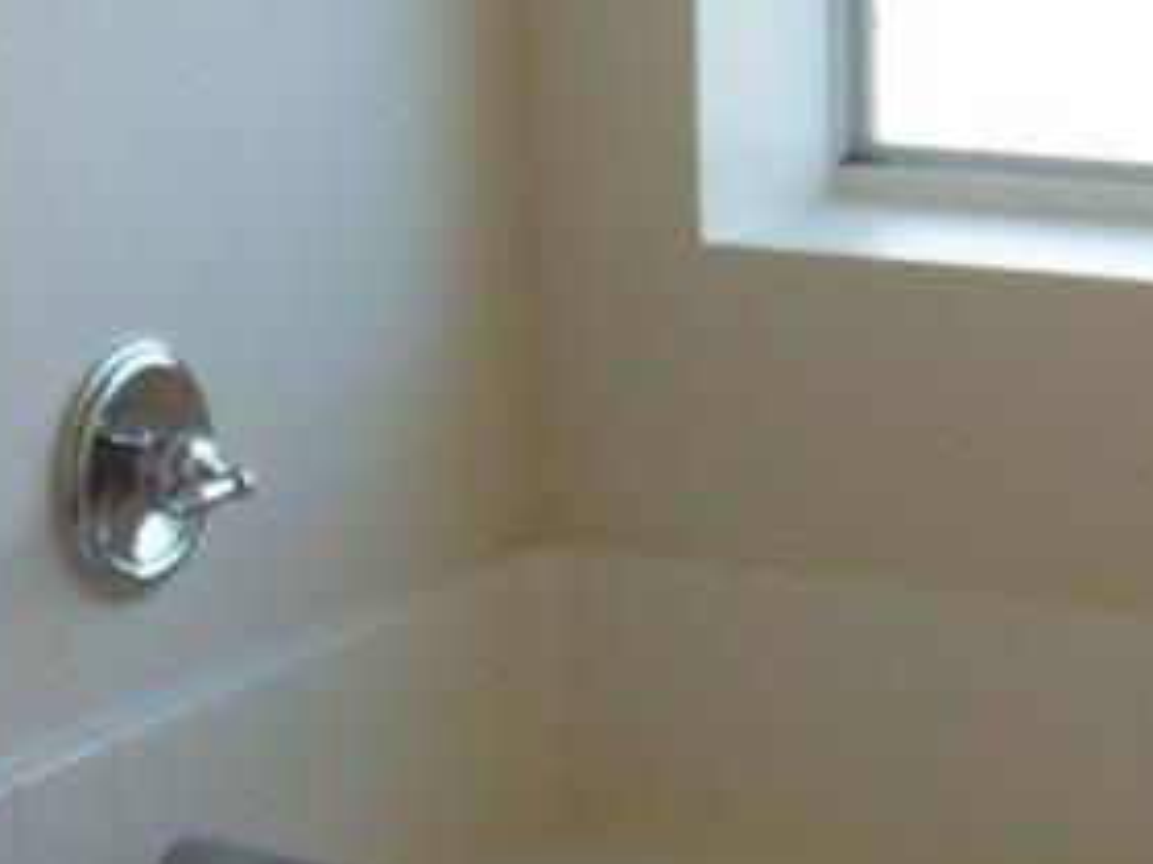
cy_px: 360
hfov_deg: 14.9
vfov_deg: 11.2
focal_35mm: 132
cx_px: 409
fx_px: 4395
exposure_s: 1/80
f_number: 2.8
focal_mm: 5.85
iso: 68
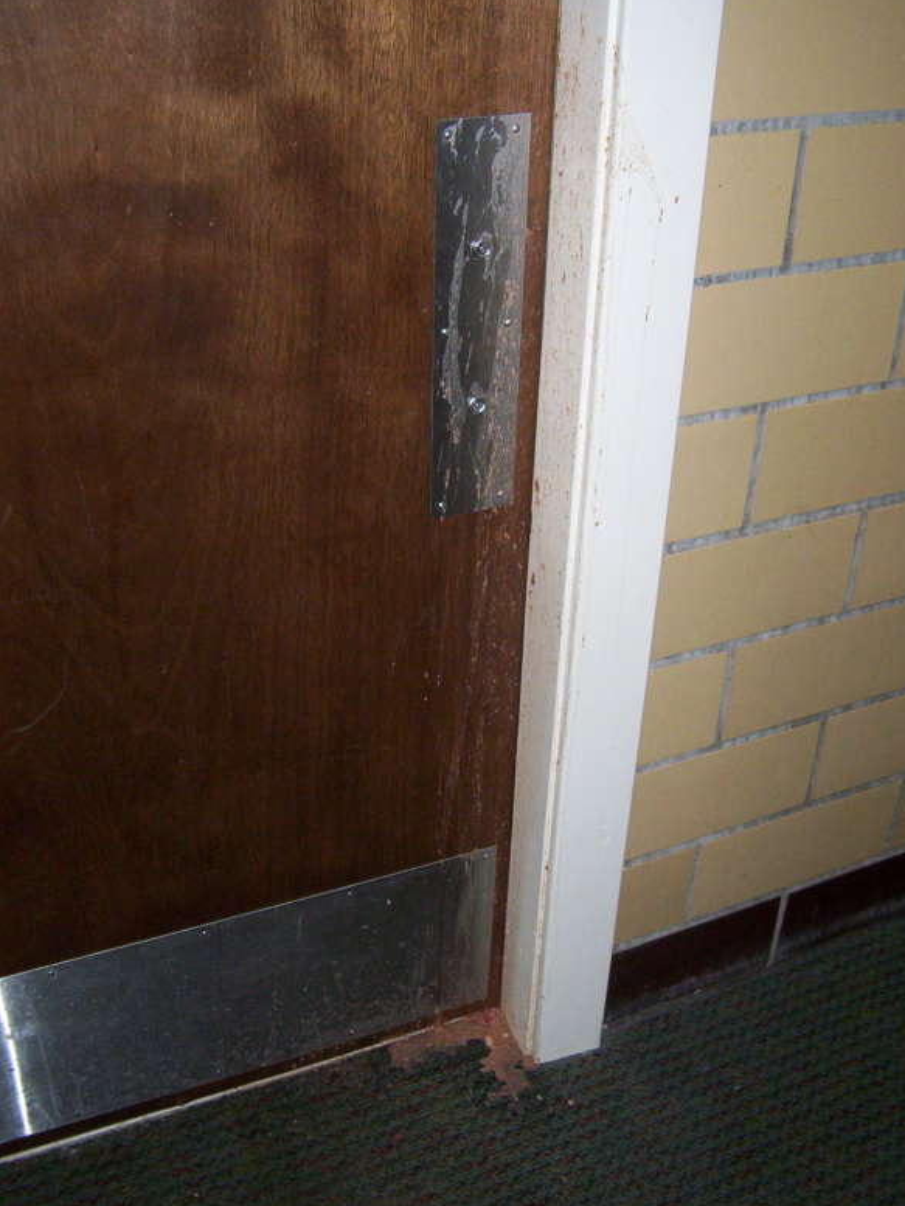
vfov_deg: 46.8
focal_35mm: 40
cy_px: 609
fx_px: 1394
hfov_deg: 36.0
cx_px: 464
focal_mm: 5.26
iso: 140
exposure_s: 1/60
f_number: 3.84
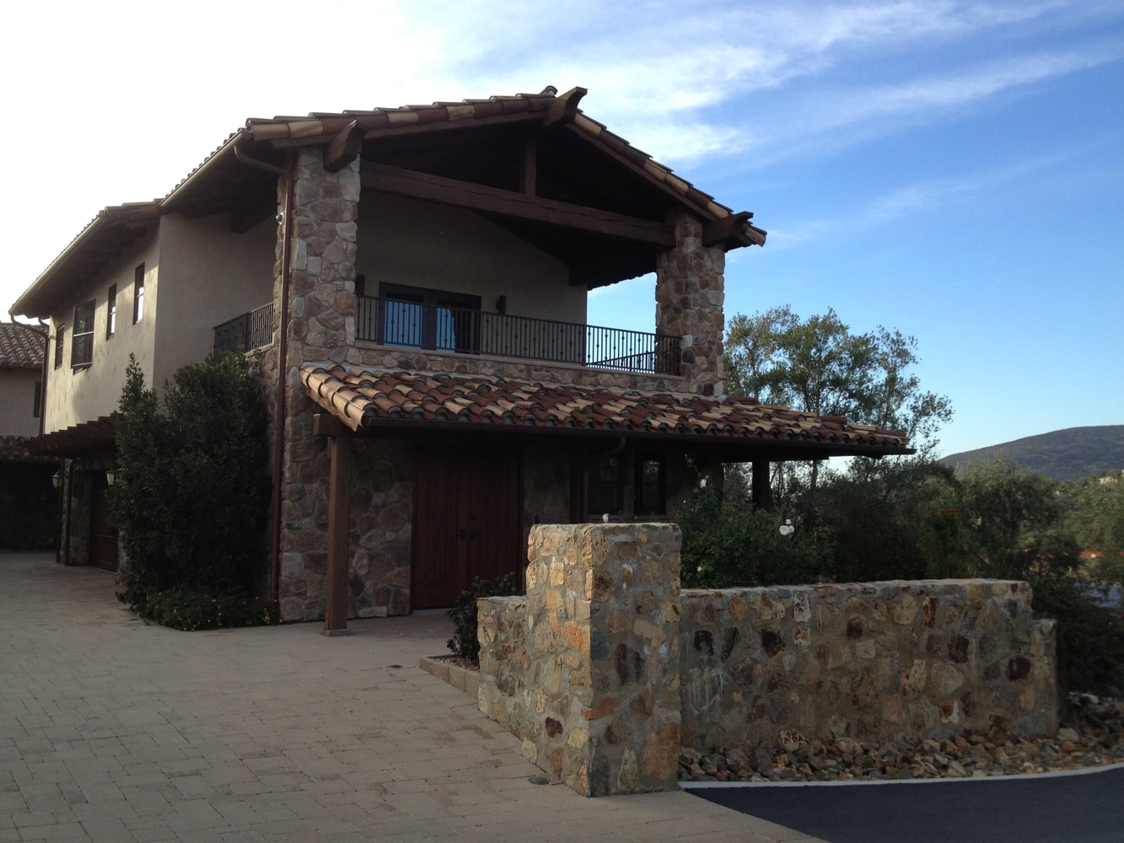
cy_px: 422
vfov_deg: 40.7
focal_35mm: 35
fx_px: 1137
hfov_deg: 52.6
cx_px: 562
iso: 50
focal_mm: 4.28
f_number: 2.4
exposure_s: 1/593
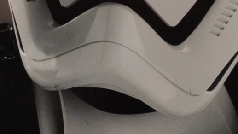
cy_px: 69
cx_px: 184
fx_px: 1534
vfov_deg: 5.0
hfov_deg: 8.9
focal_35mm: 243
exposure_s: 1/60
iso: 640
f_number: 4.8
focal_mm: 32
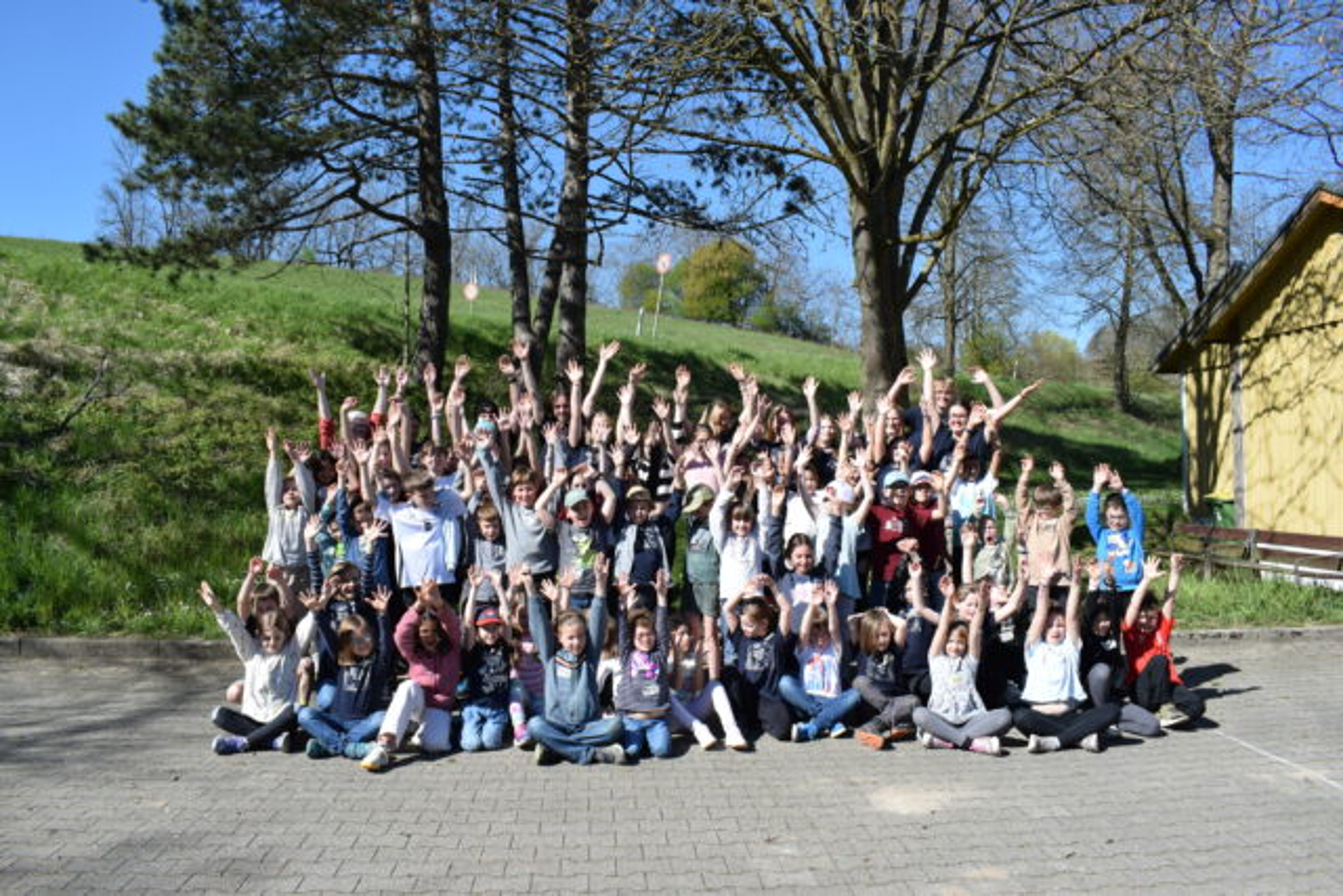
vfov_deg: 48.0
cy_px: 448
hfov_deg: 67.4
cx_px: 672
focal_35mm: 27
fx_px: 1007
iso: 200
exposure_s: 1/320
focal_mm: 18
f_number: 9
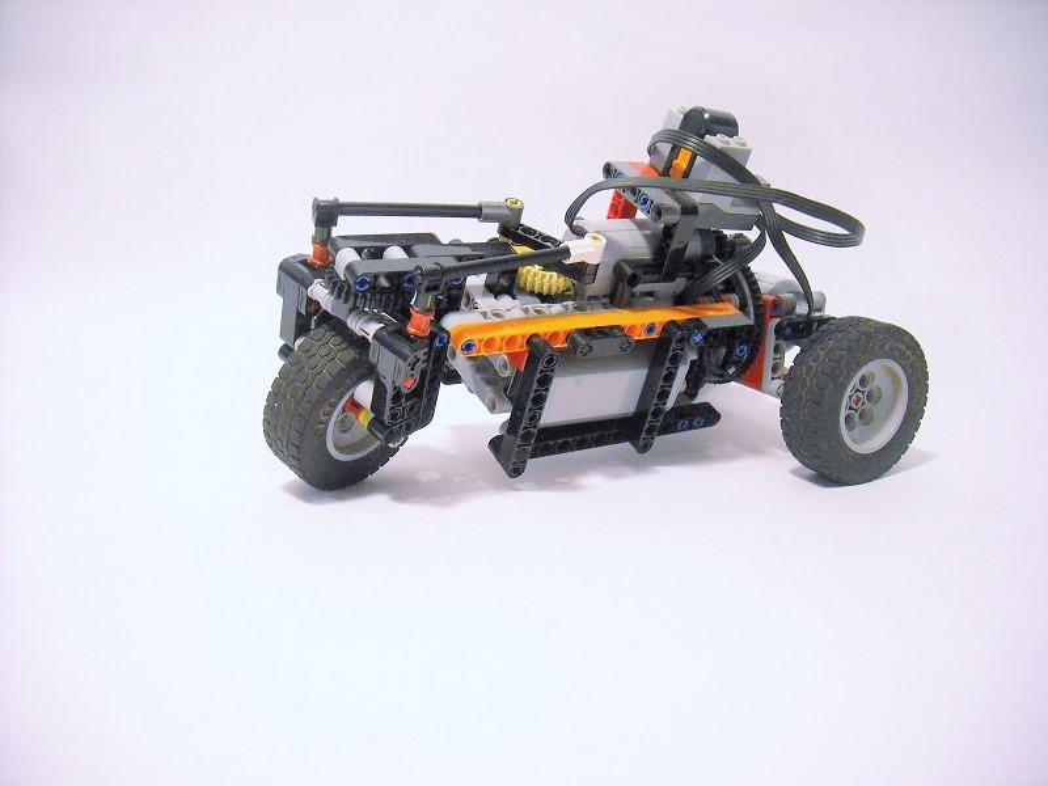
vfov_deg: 40.7
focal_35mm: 35
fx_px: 1060
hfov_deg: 52.6
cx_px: 524
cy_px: 393
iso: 400
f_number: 2.8
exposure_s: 1/35
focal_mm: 5.7
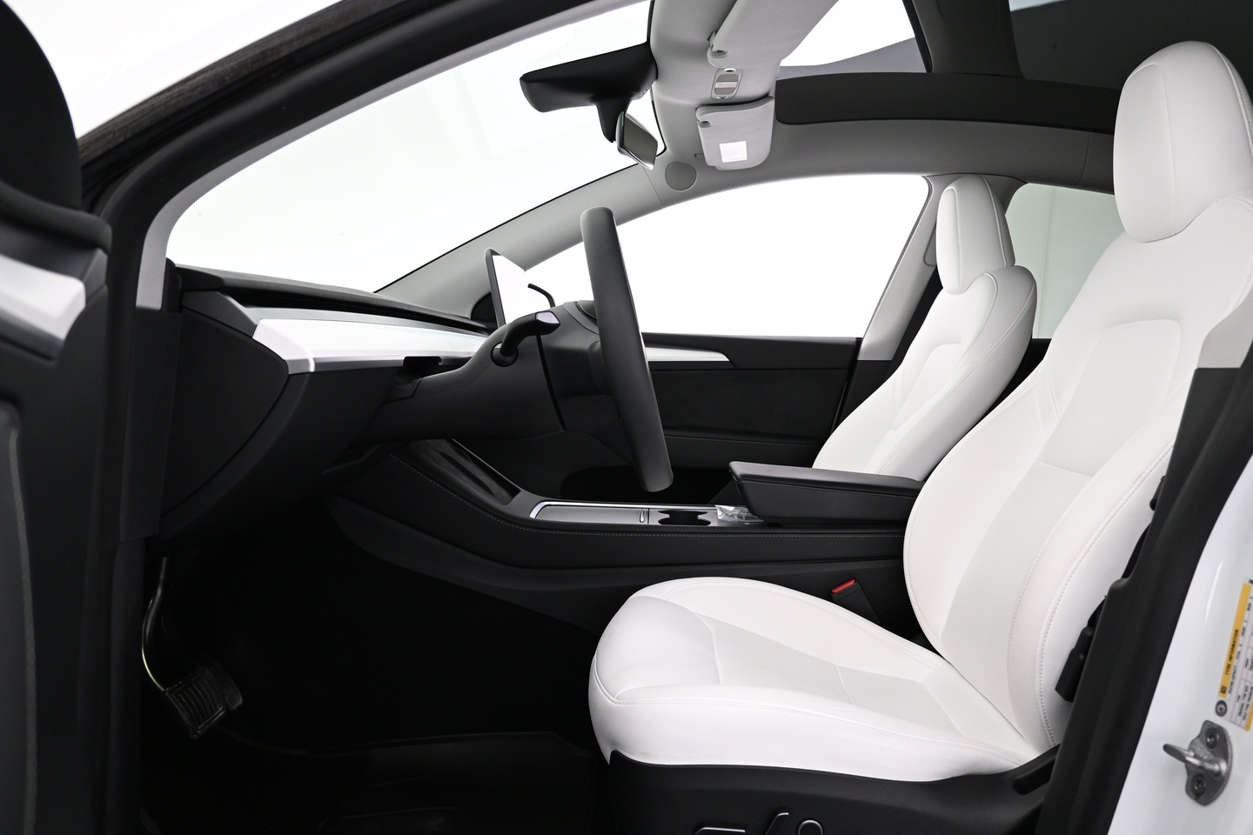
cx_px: 681
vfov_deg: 47.9
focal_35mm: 27
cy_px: 427
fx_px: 940
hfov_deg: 67.3
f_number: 3.5
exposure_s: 1/25
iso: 800
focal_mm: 16
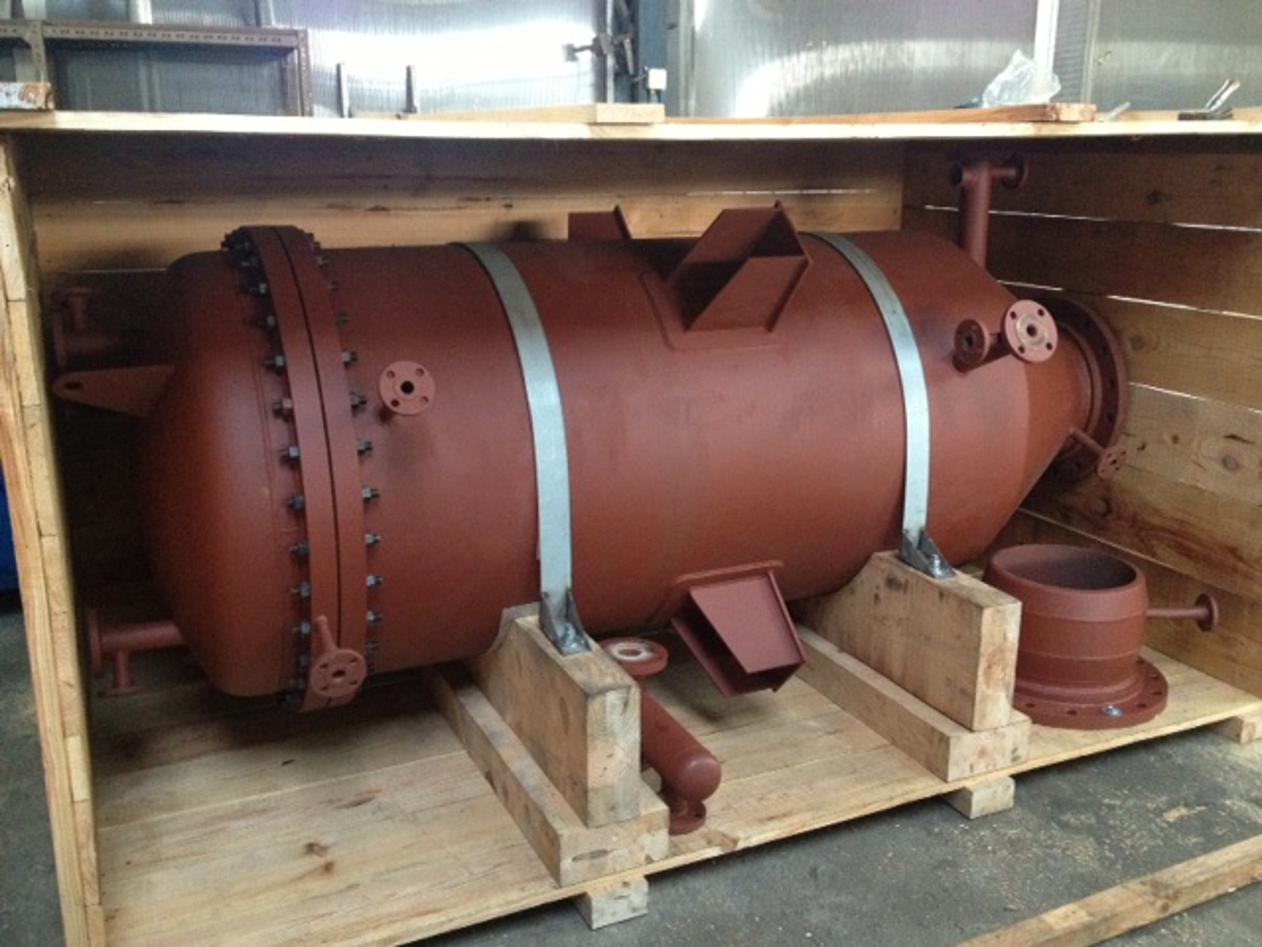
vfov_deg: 40.7
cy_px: 474
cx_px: 631
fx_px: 1276
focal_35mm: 35
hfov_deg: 52.6
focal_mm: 4.28
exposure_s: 1/20
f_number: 2.4
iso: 400
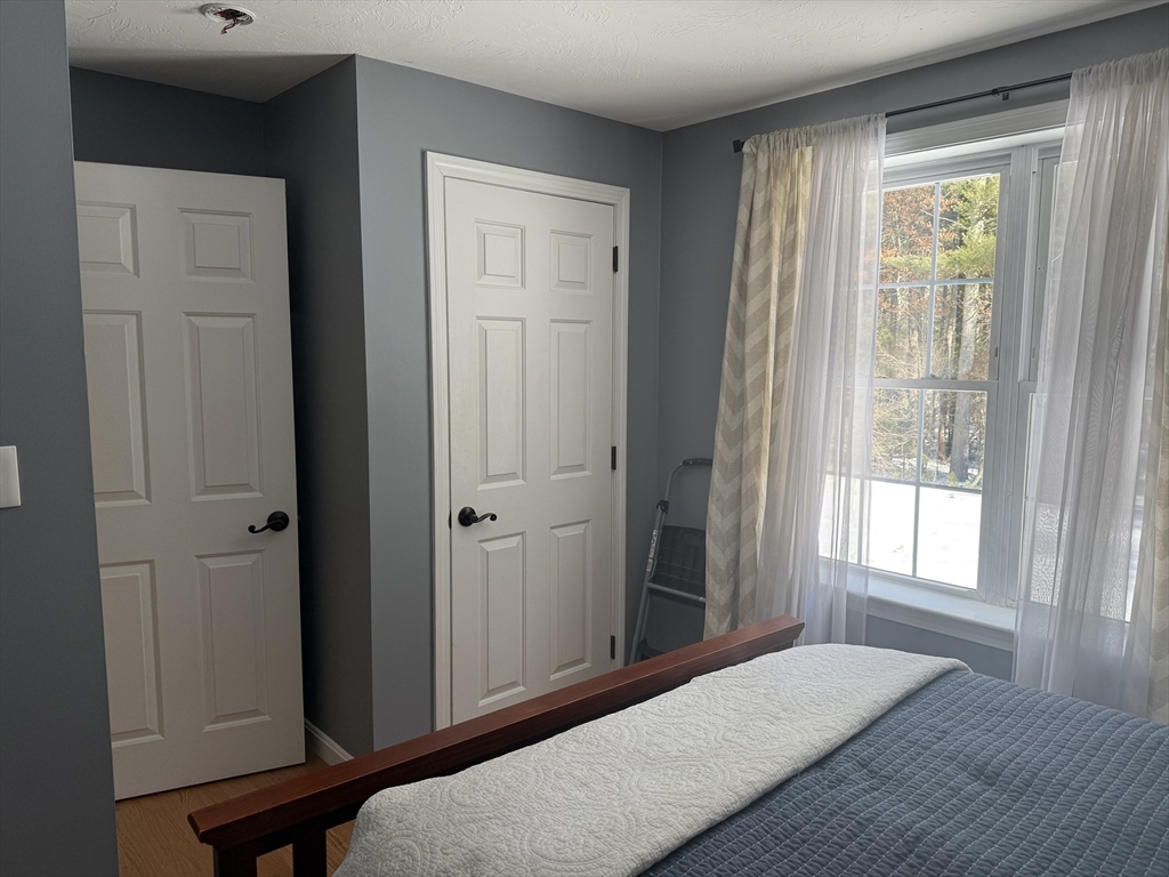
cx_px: 584
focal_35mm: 24
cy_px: 438
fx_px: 810
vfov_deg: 56.8
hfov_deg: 71.6
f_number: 1.78
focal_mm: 6.76
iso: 64
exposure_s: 1/254
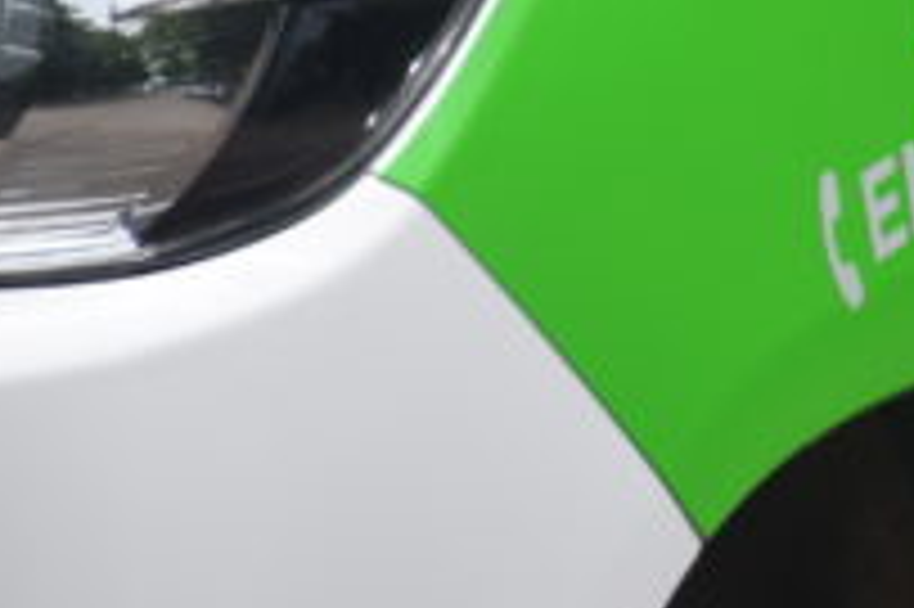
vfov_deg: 1.1
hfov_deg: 1.6
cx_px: 2125
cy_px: 56
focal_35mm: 1251
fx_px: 31723
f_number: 7.1
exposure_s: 1/800
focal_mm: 165
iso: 200
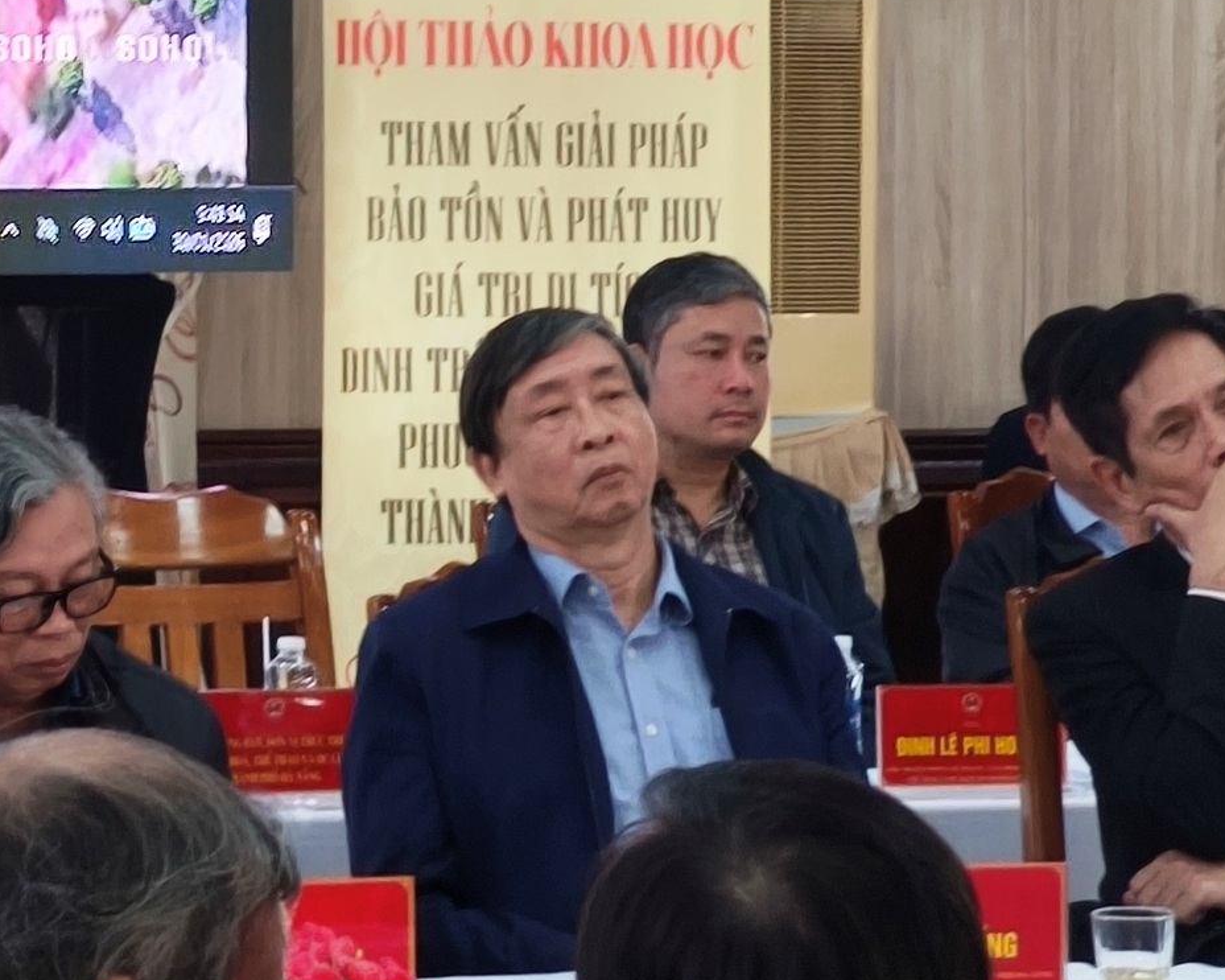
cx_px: -384
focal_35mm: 202
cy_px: 66
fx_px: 7322
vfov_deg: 7.6
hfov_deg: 9.4
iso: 320
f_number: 1.9
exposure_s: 1/100
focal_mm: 7.1
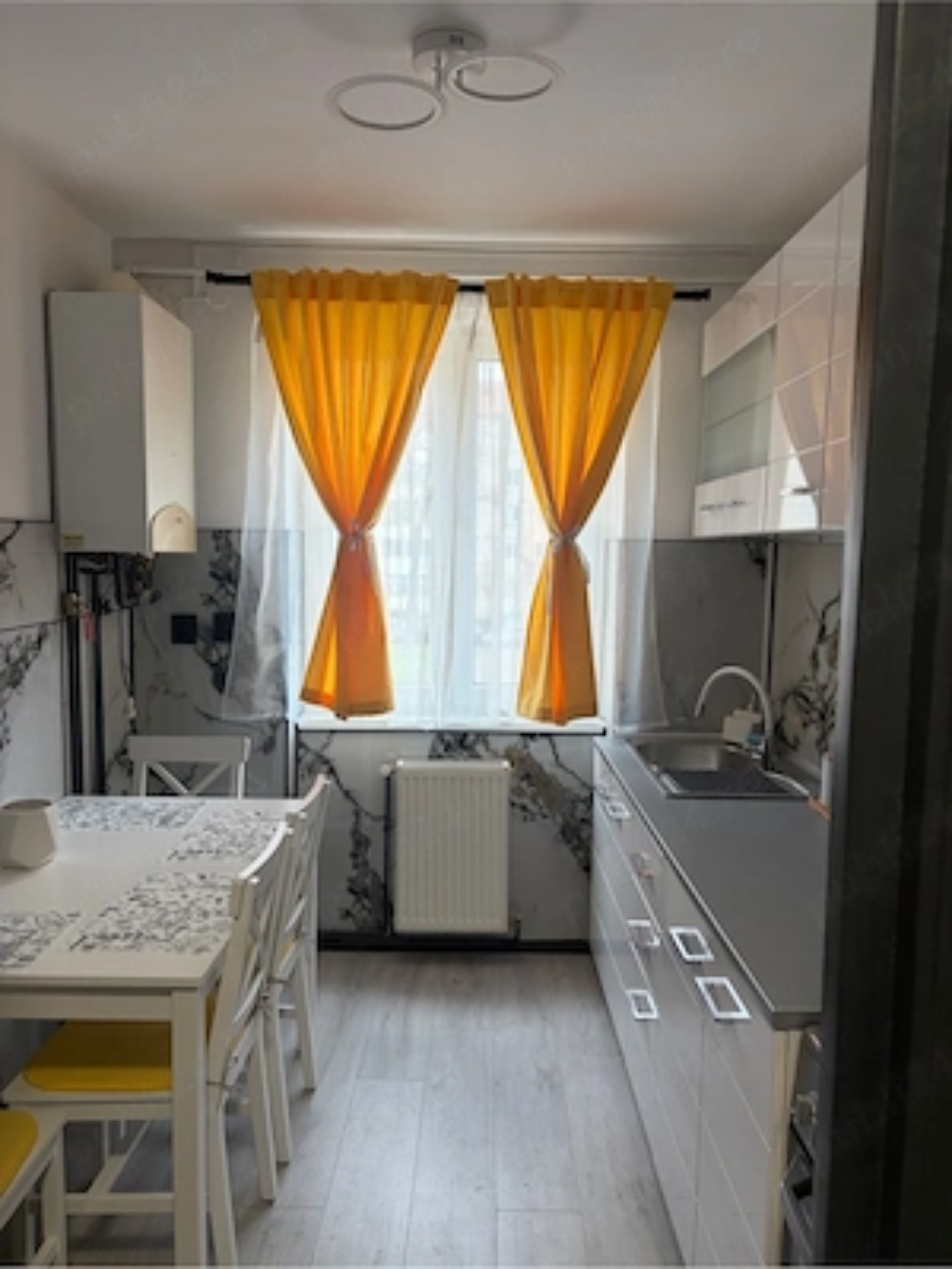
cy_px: 634
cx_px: 476
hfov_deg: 53.1
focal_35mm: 26
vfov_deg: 67.3
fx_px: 953
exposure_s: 1/124
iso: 64
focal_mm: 5.96
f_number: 1.6
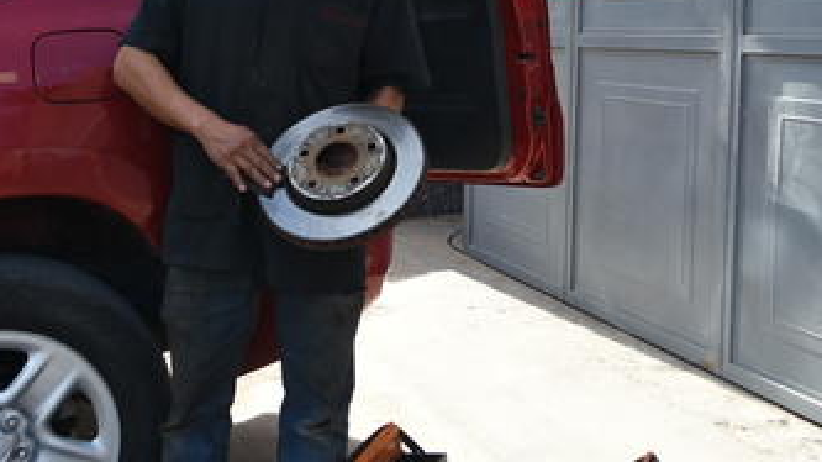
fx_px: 1133
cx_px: 452
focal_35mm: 52
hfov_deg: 39.8
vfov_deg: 22.6
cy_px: 64
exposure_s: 1/180
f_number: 5.6
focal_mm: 22
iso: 200
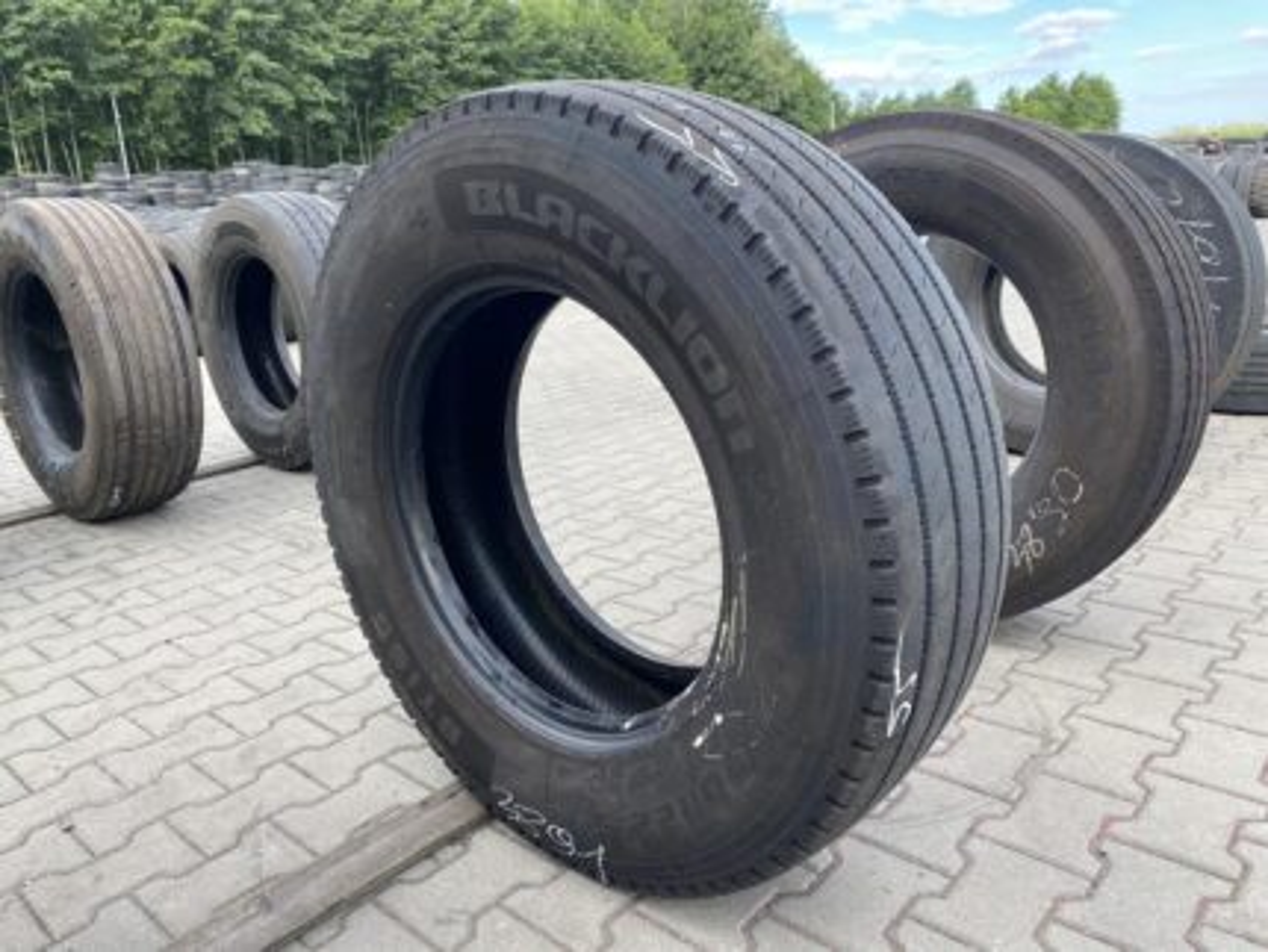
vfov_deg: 53.1
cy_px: 476
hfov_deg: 67.3
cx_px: 634
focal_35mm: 26
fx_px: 953
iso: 32
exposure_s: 1/309
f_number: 1.8
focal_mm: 4.25
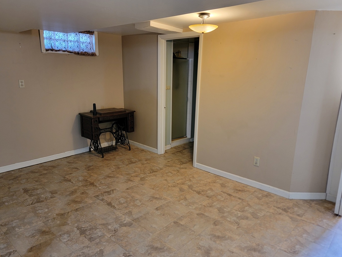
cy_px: 129
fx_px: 247
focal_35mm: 25
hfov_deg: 69.4
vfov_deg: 54.9
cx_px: 171
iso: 250
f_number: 1.8
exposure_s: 1/40
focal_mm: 6.7
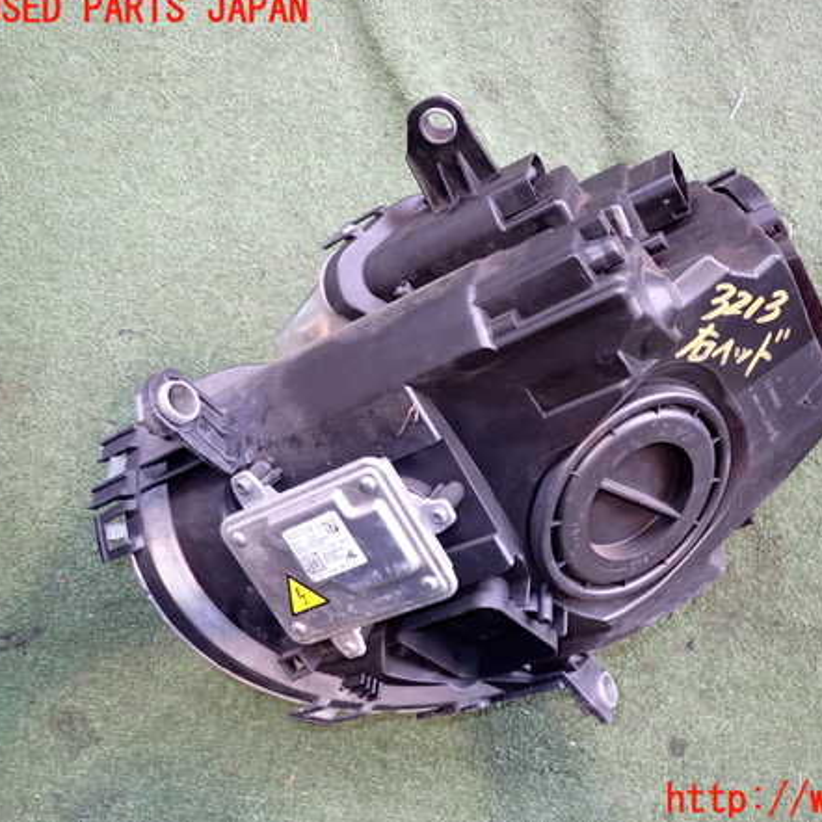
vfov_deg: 54.0
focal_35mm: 30
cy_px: 405
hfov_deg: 53.3
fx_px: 806
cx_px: 528
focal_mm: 4.5
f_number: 2
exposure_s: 1/30
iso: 200
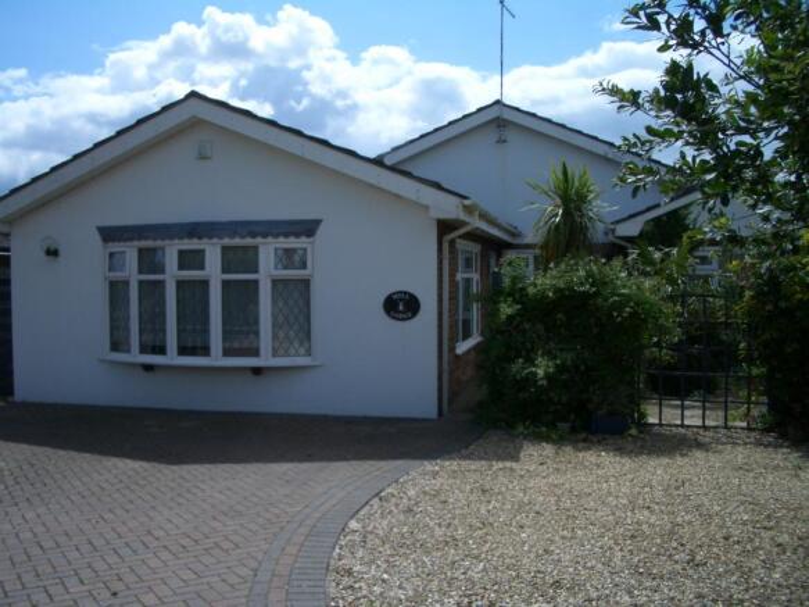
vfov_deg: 40.7
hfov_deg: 52.6
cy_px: 304
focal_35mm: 35
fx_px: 818
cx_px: 404
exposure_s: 1/1000
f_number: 4.3
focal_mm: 5.8
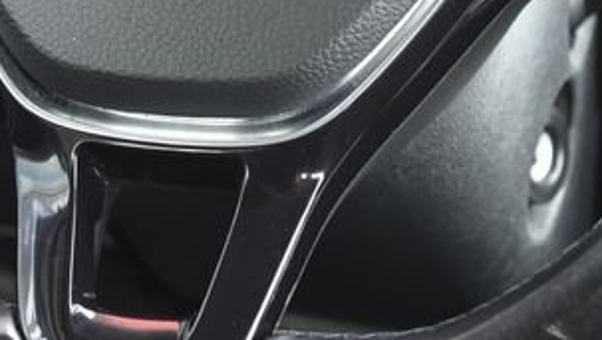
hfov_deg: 12.1
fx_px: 2828
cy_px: -157
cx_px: 217
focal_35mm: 177
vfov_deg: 6.8
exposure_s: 1/40
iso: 500
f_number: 4
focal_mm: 50
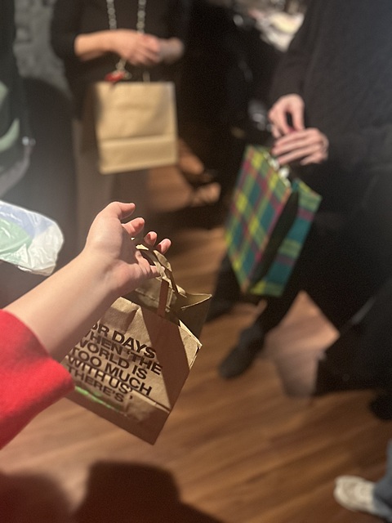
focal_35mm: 26
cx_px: 196
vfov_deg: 67.3
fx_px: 393
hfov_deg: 53.1
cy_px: 262
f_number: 1.5
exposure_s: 1/39
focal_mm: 5.7
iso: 640
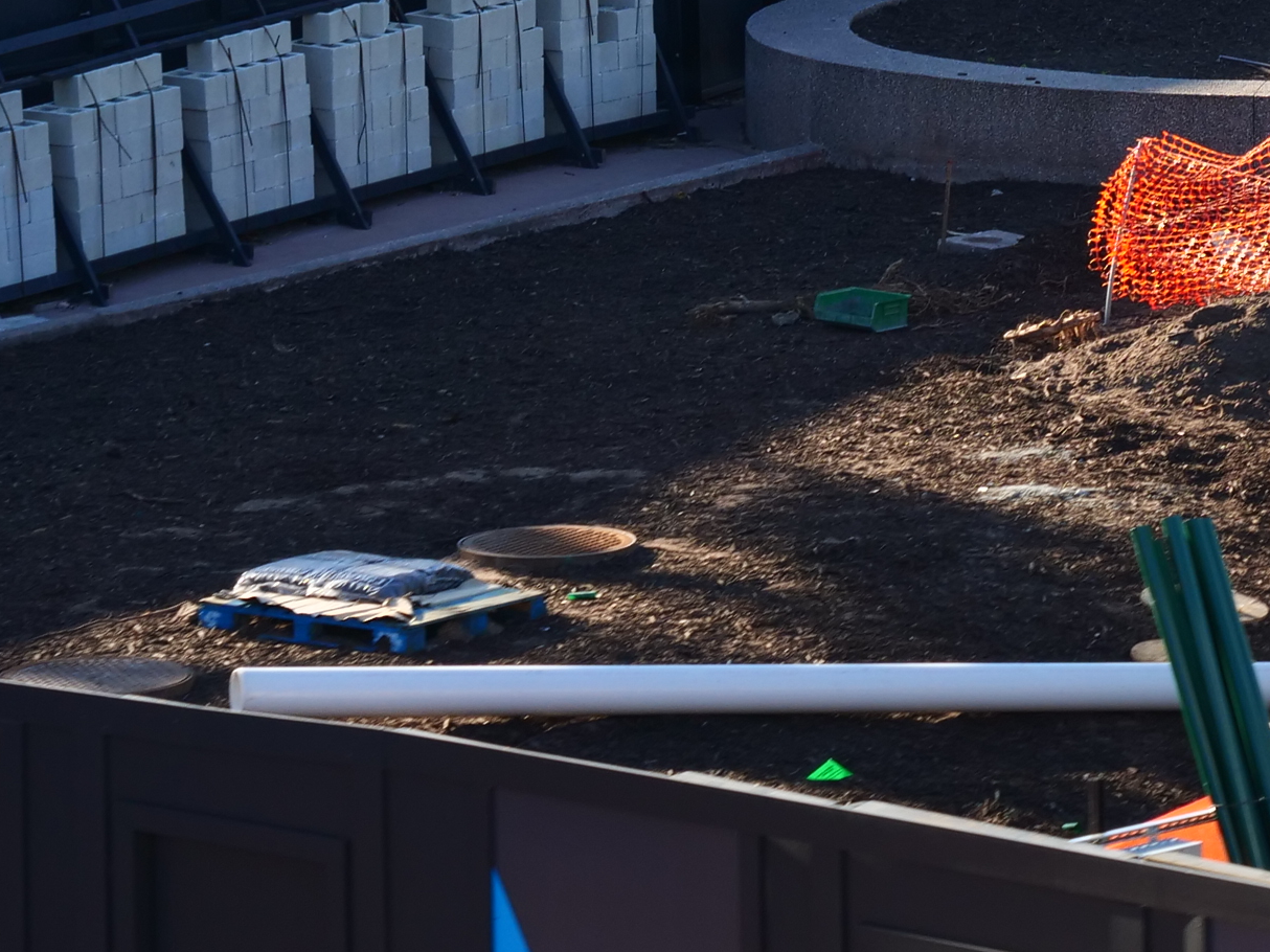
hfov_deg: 9.4
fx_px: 7630
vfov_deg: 7.1
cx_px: 1518
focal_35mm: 208
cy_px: 243
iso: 200
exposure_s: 1/250
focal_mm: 34
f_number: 3.8
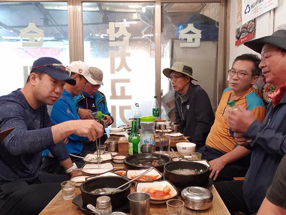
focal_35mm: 31
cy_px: 108
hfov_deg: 58.4
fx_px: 256
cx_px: 143
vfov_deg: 45.4
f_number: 1.7
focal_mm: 2.92
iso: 200
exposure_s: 1/24
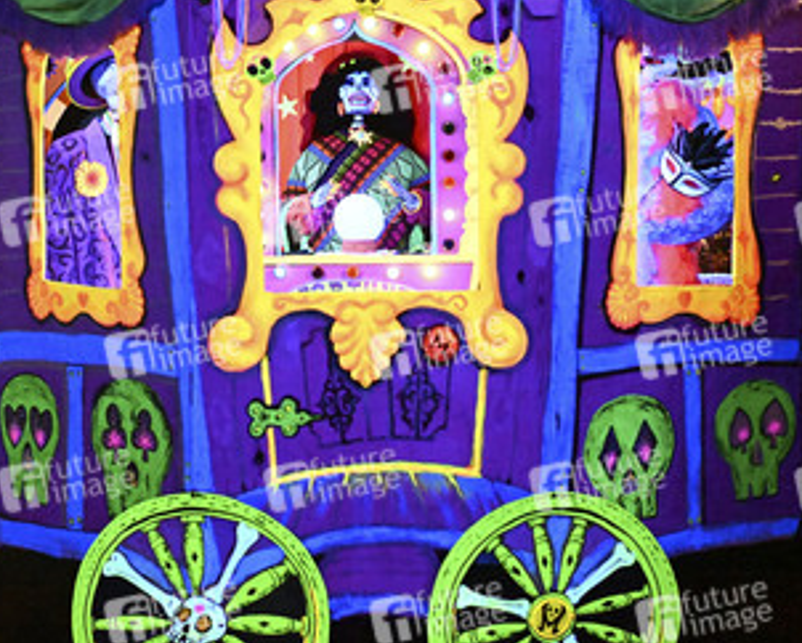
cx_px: 368
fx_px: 1164
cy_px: 282
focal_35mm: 49
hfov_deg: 38.0
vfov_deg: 30.8
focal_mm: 35
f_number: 2.2
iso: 32000
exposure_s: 1/800
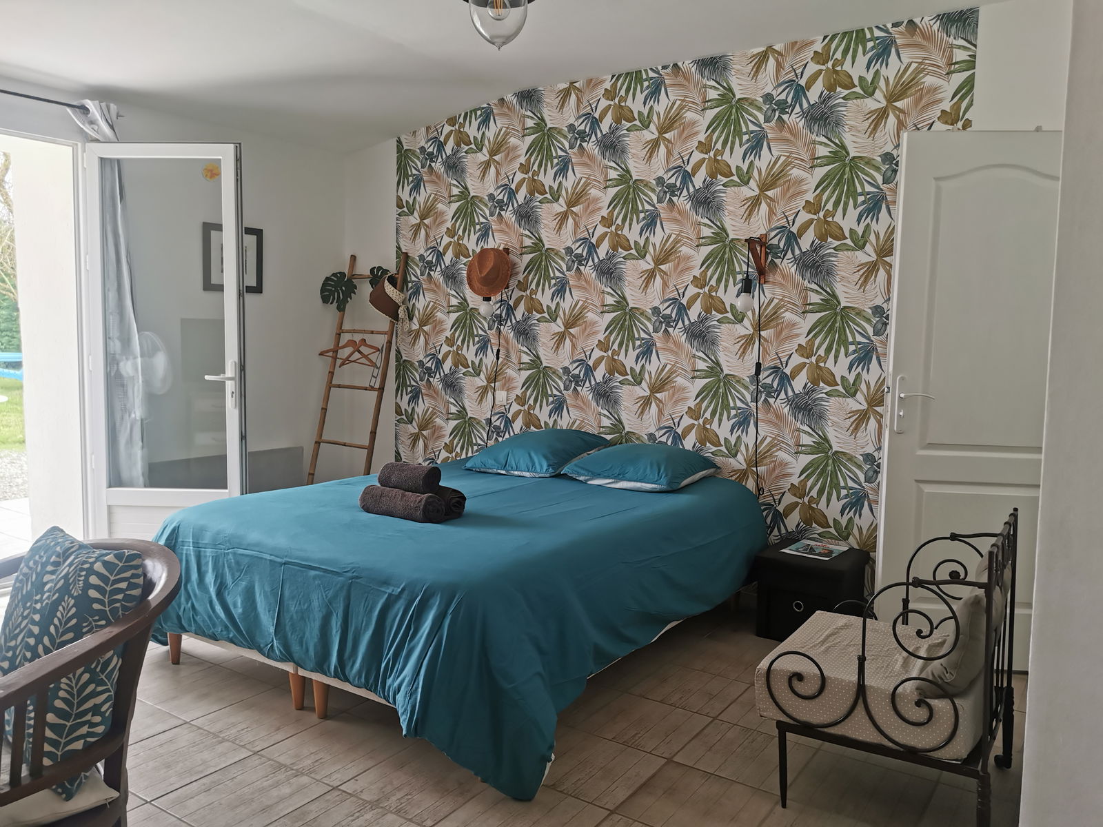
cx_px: 552
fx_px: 860
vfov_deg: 51.4
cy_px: 414
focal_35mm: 27
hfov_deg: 65.3
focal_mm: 5.56
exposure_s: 1/120
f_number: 1.6
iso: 80
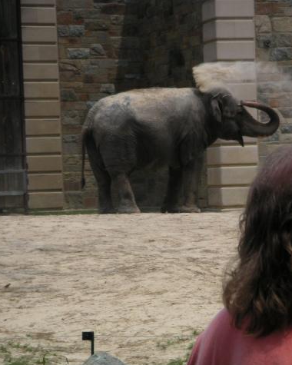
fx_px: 1577
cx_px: 168
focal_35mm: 146
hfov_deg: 10.6
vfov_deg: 13.2
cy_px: 184
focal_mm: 17.1
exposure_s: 1/750
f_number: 3.6
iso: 50
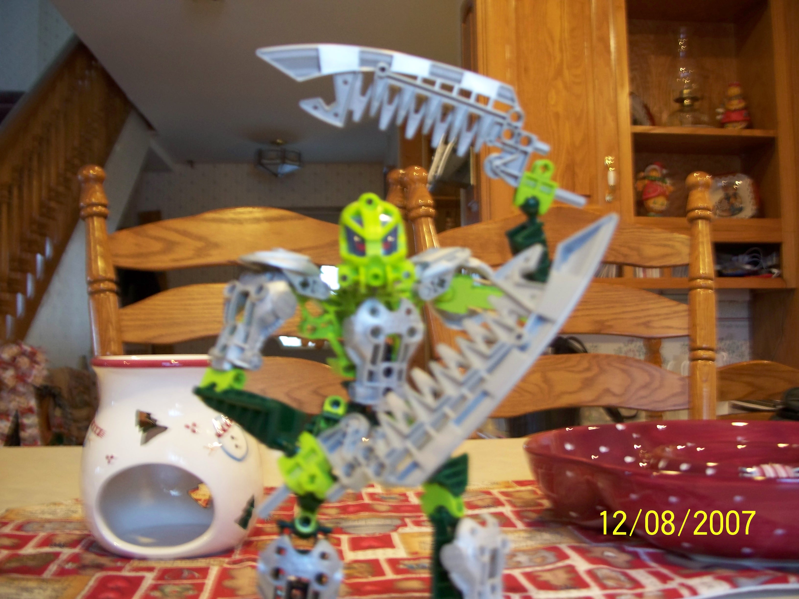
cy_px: 300
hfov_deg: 50.1
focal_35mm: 37
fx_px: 854
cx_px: 400
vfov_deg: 38.7
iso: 200
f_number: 2.8
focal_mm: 7.8
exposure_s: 1/10
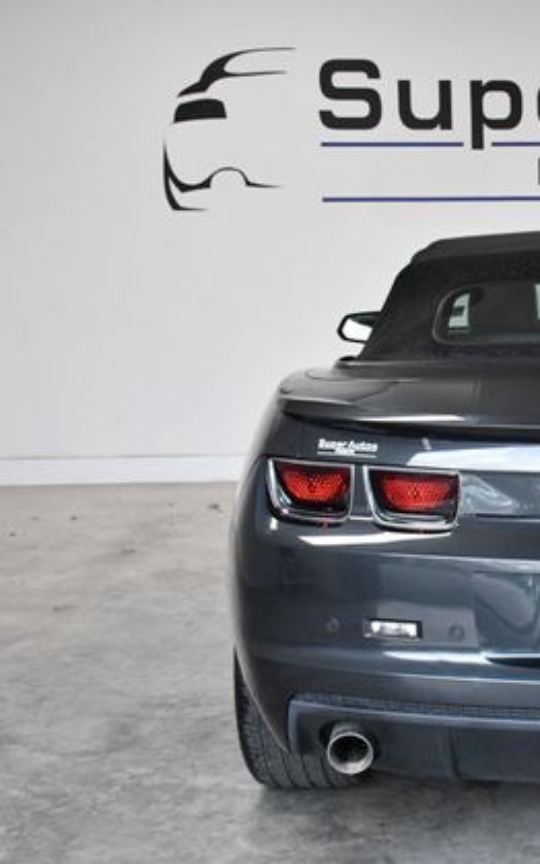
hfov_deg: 17.8
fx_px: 1648
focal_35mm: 70
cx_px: 627
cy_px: 431
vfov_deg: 29.4
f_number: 9
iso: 2500
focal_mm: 30
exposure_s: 1/320
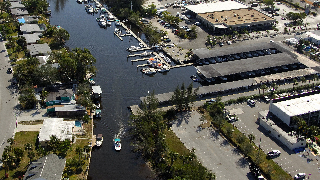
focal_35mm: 59
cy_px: 57
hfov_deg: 35.3
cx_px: 128
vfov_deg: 20.3
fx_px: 501
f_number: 7.6
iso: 400
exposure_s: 1/1000
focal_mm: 28
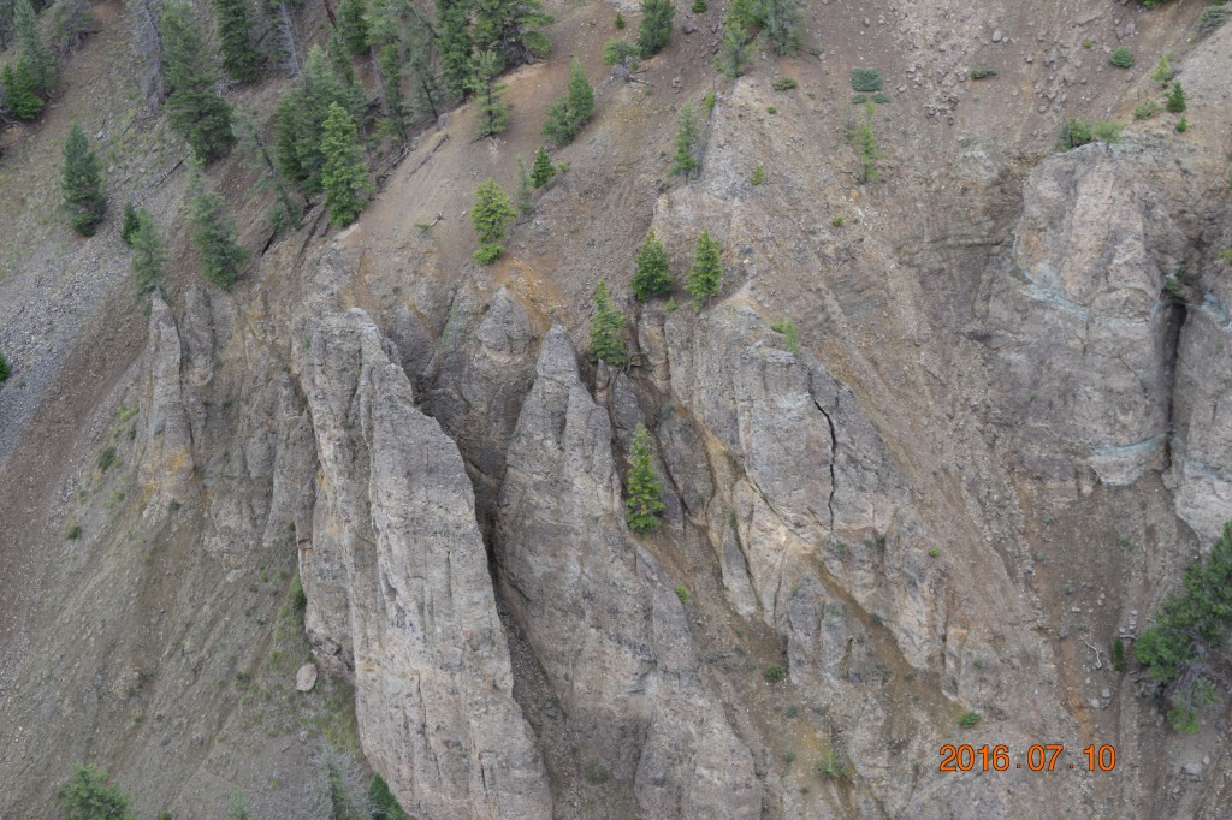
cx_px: 616
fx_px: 1950
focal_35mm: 57
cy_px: 410
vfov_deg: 23.8
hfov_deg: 35.1
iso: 400
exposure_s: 1/250
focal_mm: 38
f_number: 8
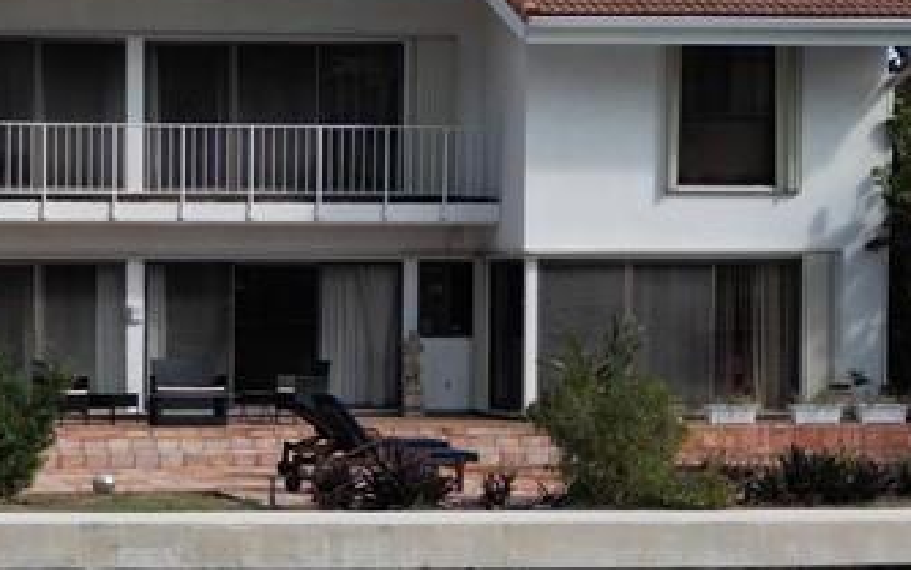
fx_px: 3030
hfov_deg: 16.9
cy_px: 417
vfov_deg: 10.7
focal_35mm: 122
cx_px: 158
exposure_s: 1/1500
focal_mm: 6.72
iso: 140
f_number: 1.7
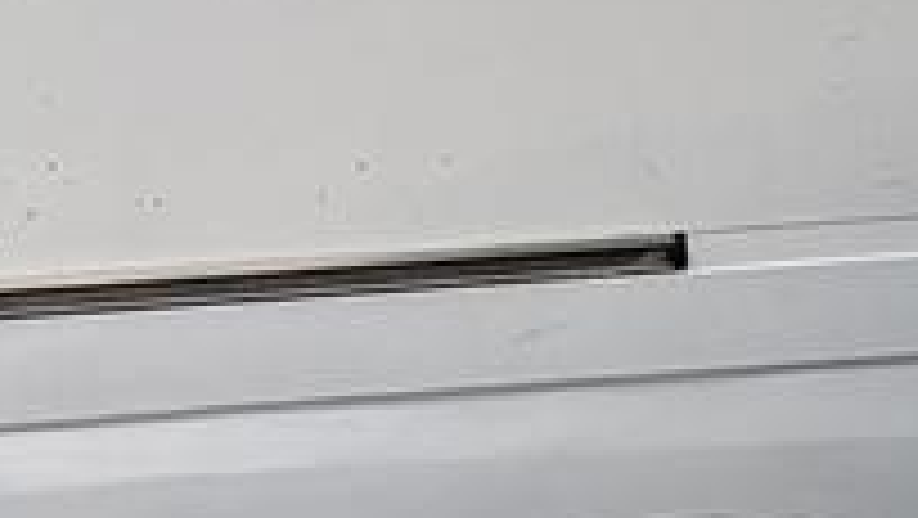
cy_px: 257
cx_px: -189
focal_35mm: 67
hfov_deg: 27.5
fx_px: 1632
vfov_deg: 18.0
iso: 40
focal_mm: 2.22
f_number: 2.2
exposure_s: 1/303
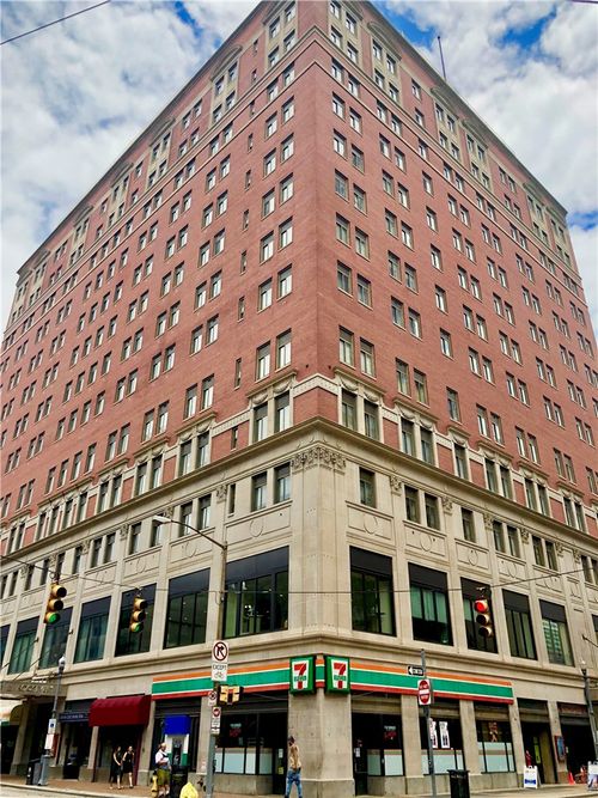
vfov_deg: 63.5
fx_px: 645
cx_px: 299
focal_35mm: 28
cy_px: 399
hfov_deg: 49.7
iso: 20
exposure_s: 1/1200
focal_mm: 4
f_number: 1.8
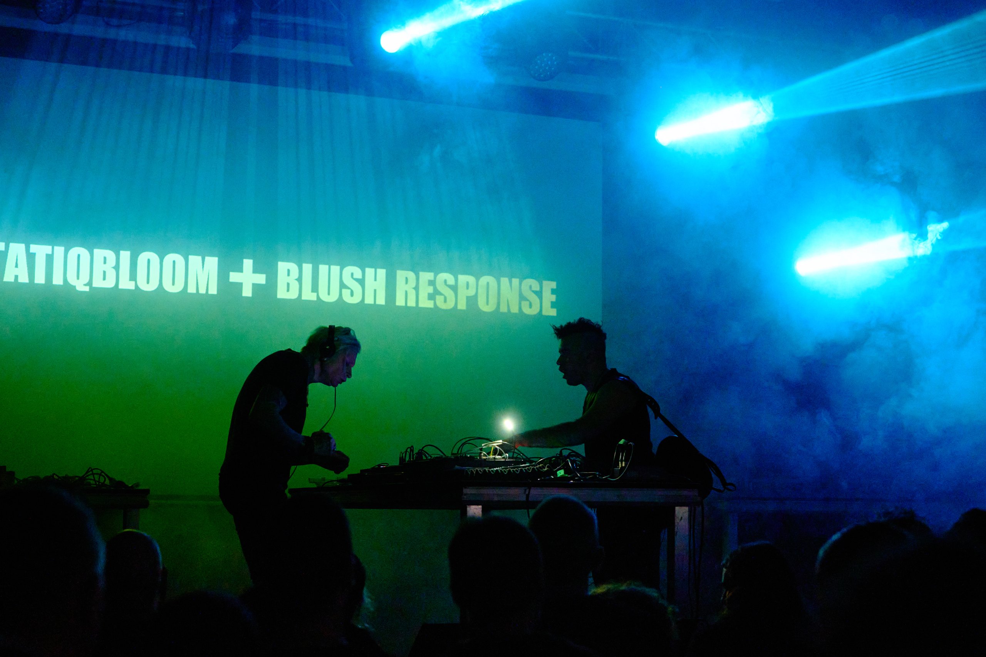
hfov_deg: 28.8
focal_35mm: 70
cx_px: 493
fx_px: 1917
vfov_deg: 19.5
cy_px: 328
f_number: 4
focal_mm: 70
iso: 8000
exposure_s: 1/200
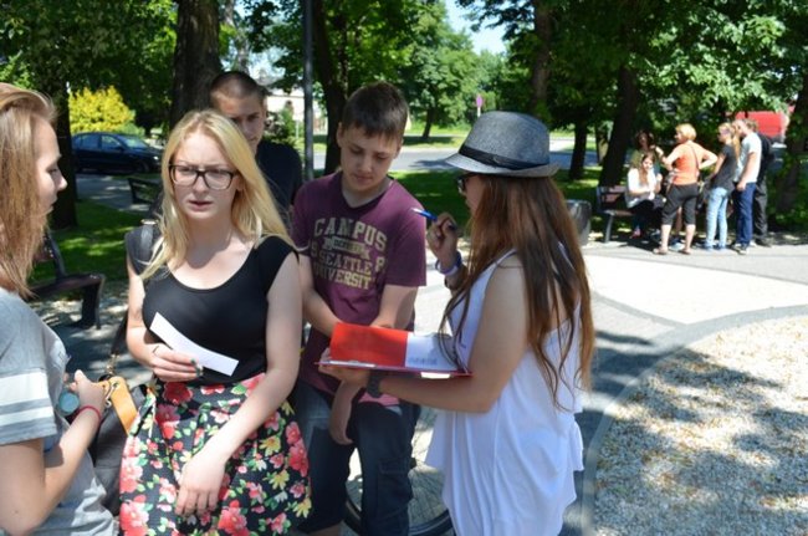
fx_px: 739
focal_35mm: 33
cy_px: 268
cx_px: 404
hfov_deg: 57.3
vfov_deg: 39.8
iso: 100
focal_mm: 22
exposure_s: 1/125
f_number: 7.1
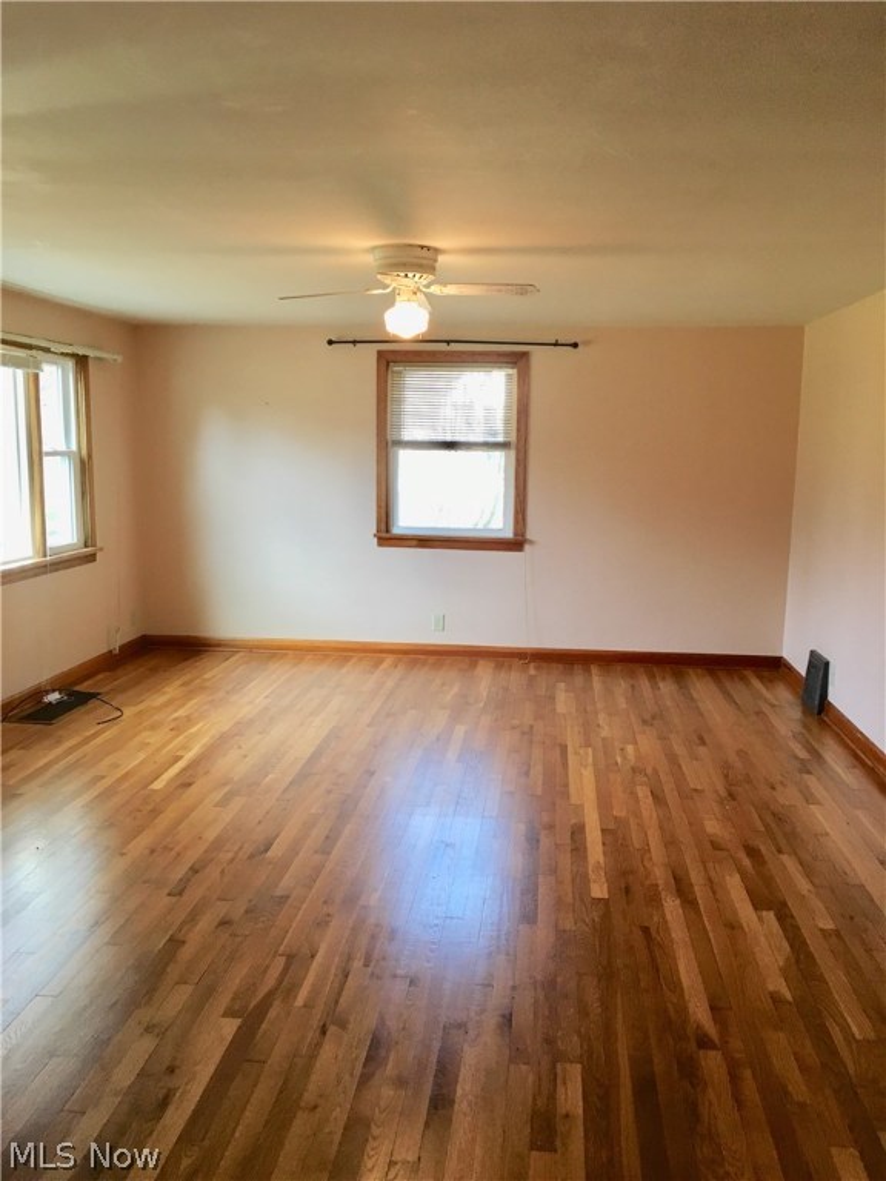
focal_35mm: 29
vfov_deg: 61.7
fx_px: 990
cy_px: 590
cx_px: 443
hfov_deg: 48.2
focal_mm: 4.15
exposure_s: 1/30
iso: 40
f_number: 2.2
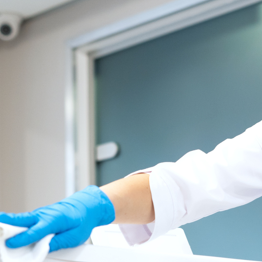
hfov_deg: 12.6
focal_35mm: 138
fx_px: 1182
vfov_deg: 12.6
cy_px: 201
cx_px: 215
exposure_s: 1/125
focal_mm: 50
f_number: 2.8
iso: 800
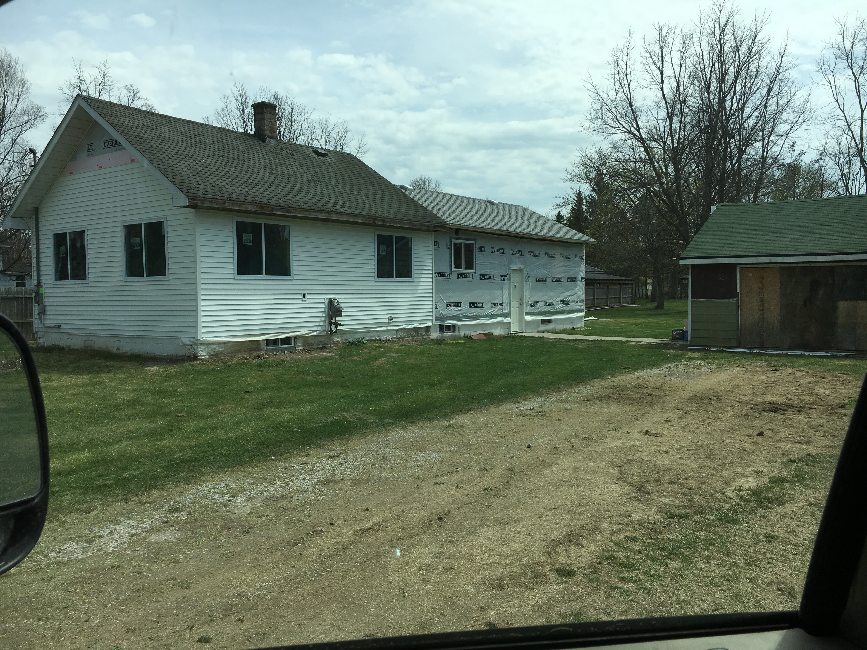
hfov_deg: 61.7
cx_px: 434
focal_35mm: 29
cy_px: 325
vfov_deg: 48.2
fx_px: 726
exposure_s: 1/2198
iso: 25
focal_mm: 4.15
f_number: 2.2
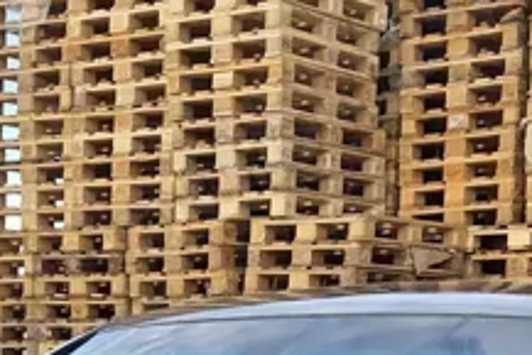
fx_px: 1627
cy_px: 742
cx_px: 86
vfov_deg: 11.2
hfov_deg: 18.4
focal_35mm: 110
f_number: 1.8
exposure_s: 1/713
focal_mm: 5.4
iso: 80
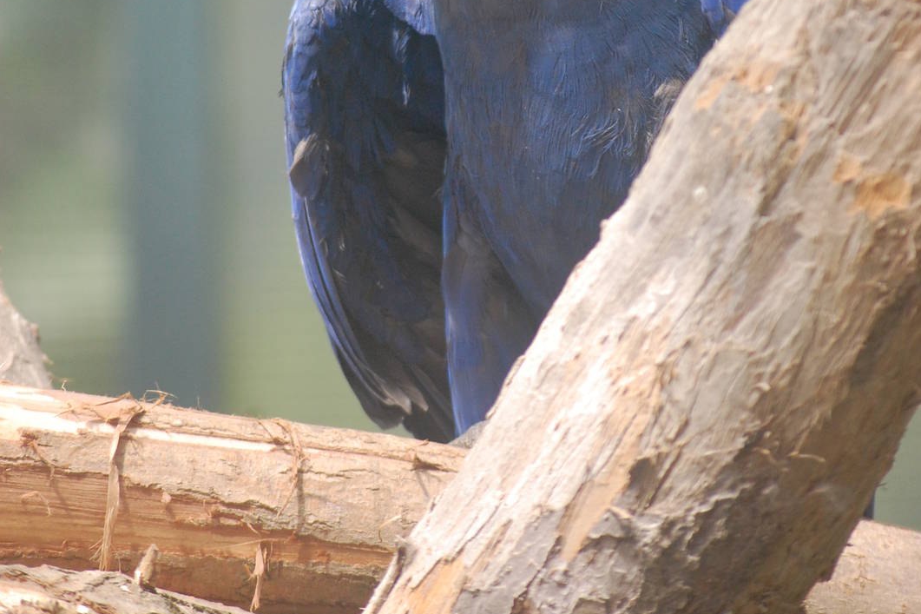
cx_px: 461
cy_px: 71
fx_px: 11561
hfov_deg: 4.6
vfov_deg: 3.0
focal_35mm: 452
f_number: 5.6
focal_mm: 200
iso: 800
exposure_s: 1/320
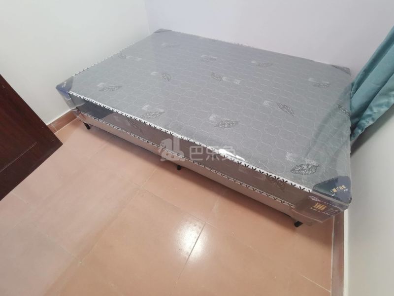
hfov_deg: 94.5
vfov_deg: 78.1
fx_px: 182
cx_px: 197
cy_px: 148
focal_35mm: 16
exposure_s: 1/50
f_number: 2.2
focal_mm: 2.35
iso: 320
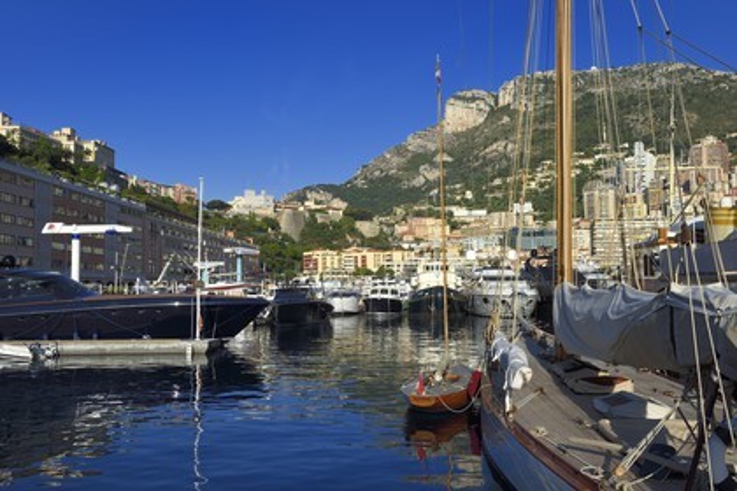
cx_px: 368
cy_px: 246
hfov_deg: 53.1
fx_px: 737
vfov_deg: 36.9
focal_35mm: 36
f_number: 14
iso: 200
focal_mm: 36
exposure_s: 1/250
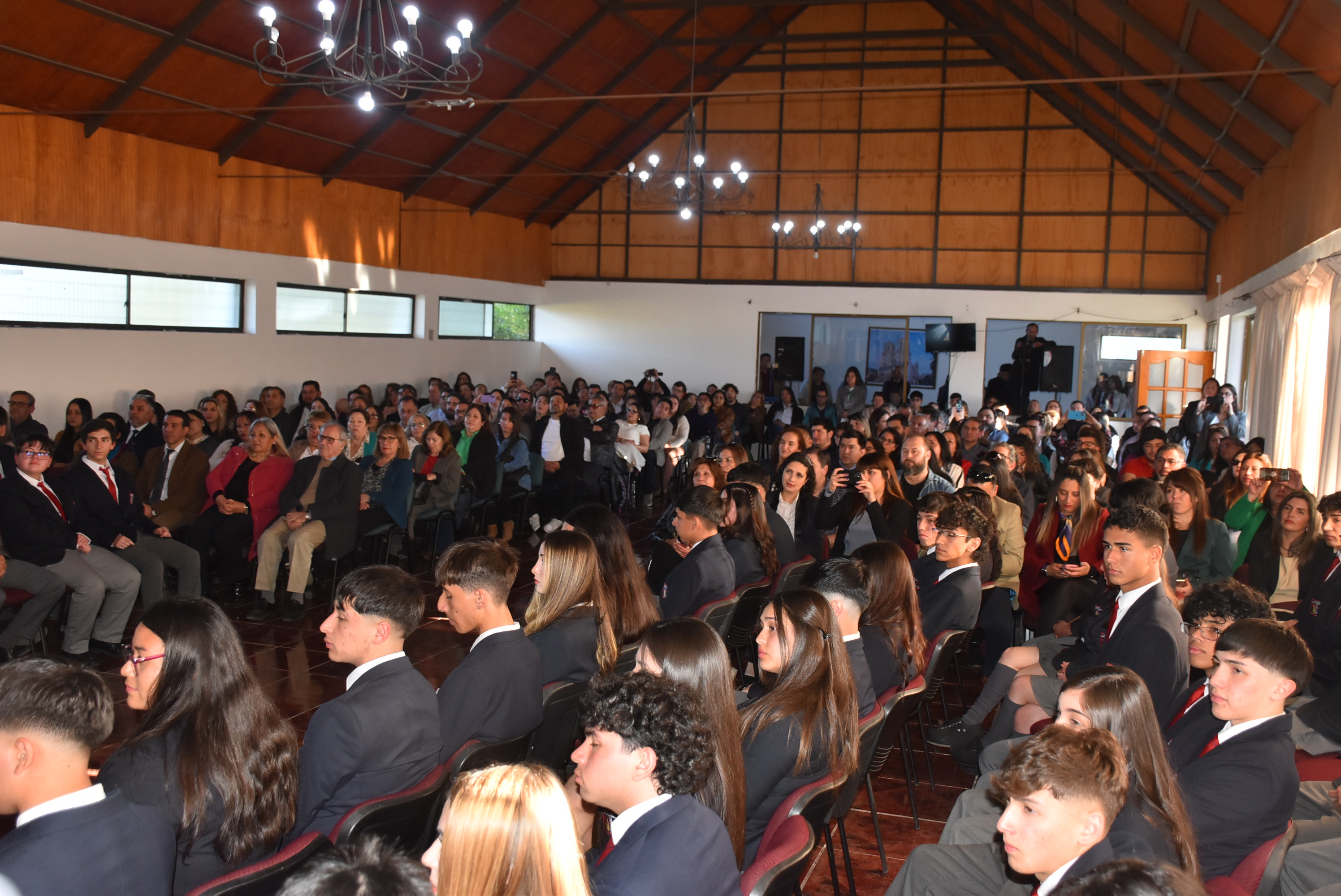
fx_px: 1286
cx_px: 670
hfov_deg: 55.1
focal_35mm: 34
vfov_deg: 38.4
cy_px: 448
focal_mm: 23
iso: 800
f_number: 3.8
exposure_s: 1/160
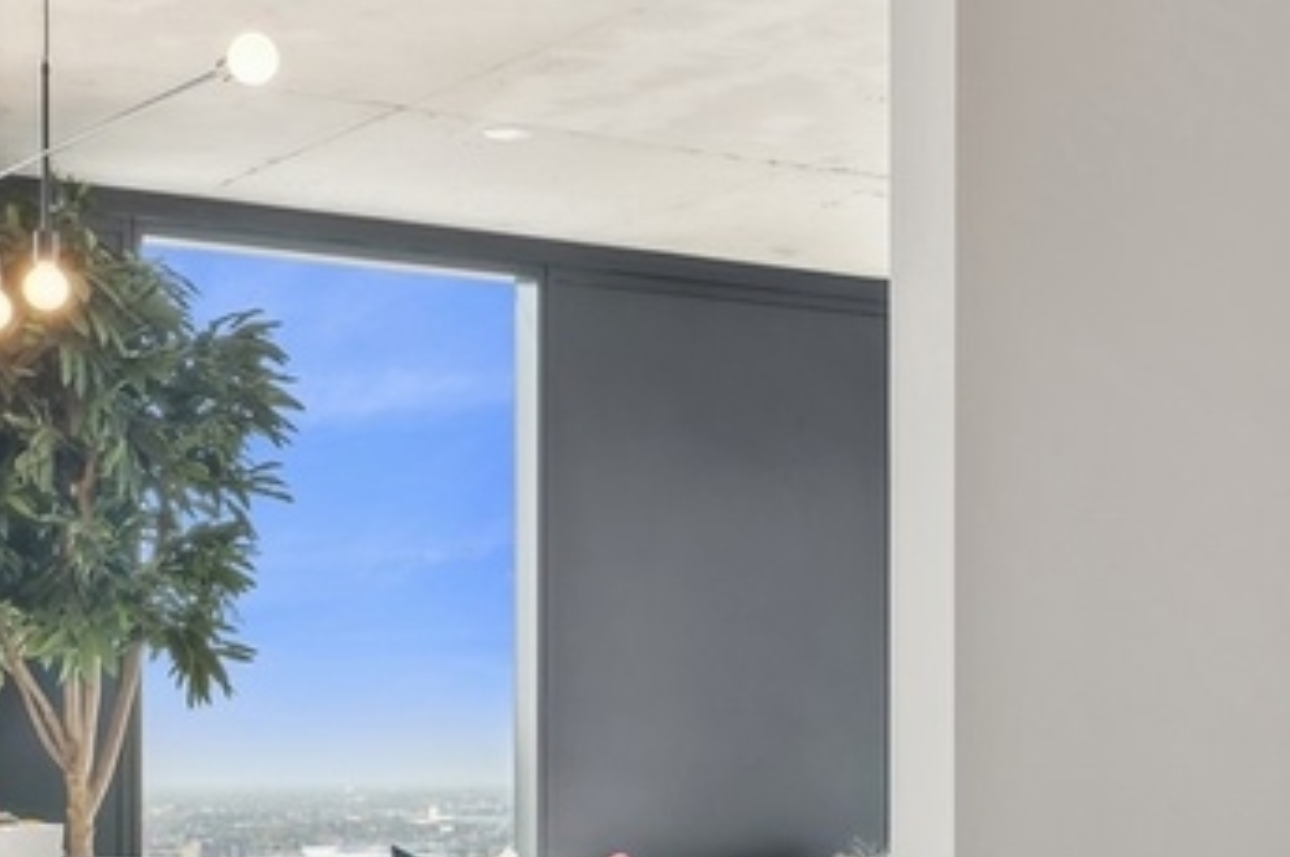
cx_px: 667
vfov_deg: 17.8
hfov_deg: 27.0
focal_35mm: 75
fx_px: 2685
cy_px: 801
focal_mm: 16
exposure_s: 1/100
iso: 320
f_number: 8
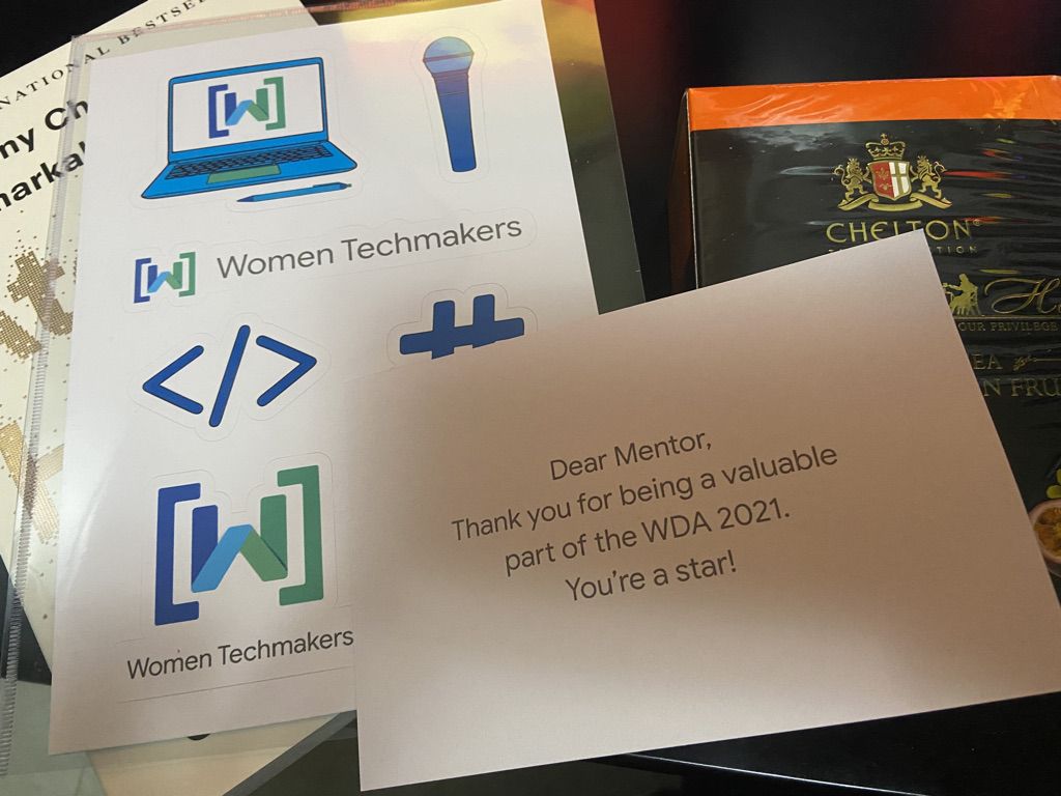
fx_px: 797
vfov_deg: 53.1
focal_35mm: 26
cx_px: 530
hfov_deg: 67.3
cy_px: 398
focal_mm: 4.25
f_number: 1.8
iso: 500
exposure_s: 1/60
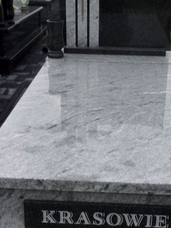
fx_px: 408
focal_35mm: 62
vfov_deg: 31.2
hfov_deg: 23.6
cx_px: 110
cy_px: 123
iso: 80
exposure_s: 1/50
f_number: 10.8
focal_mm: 5.1
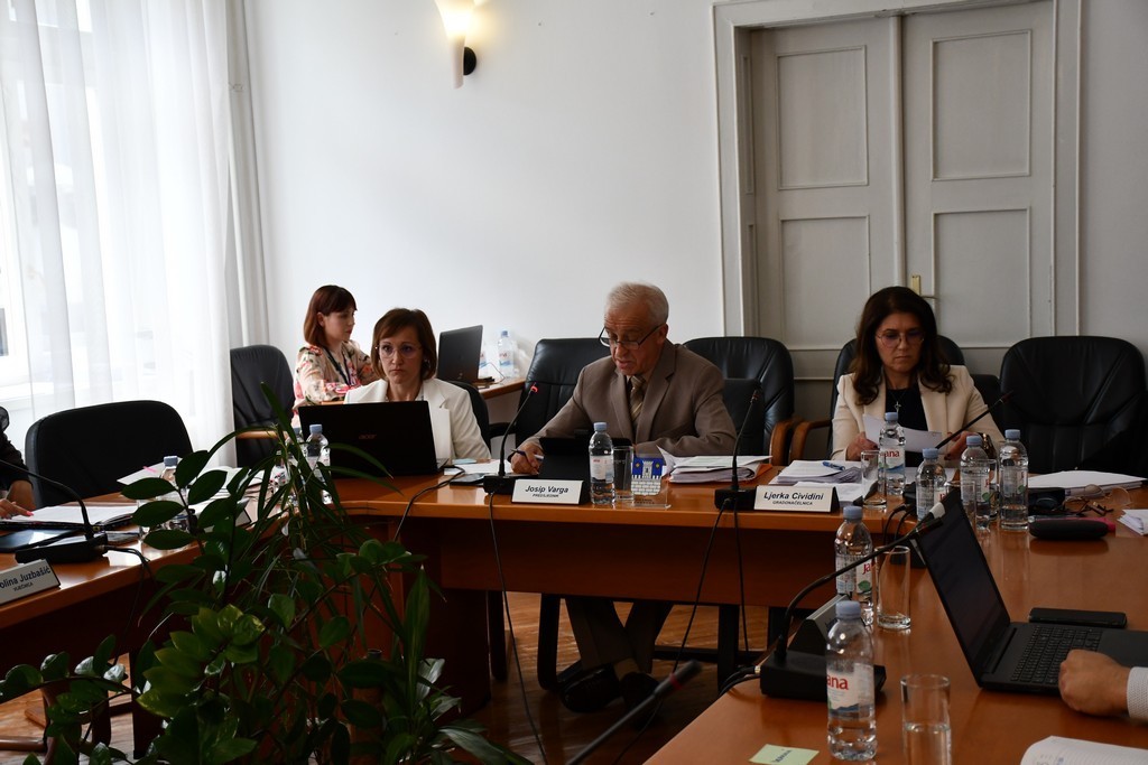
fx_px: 1626
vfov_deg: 26.5
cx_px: 574
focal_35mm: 51
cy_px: 382
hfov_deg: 38.9
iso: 800
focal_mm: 34
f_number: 4.2
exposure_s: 1/200
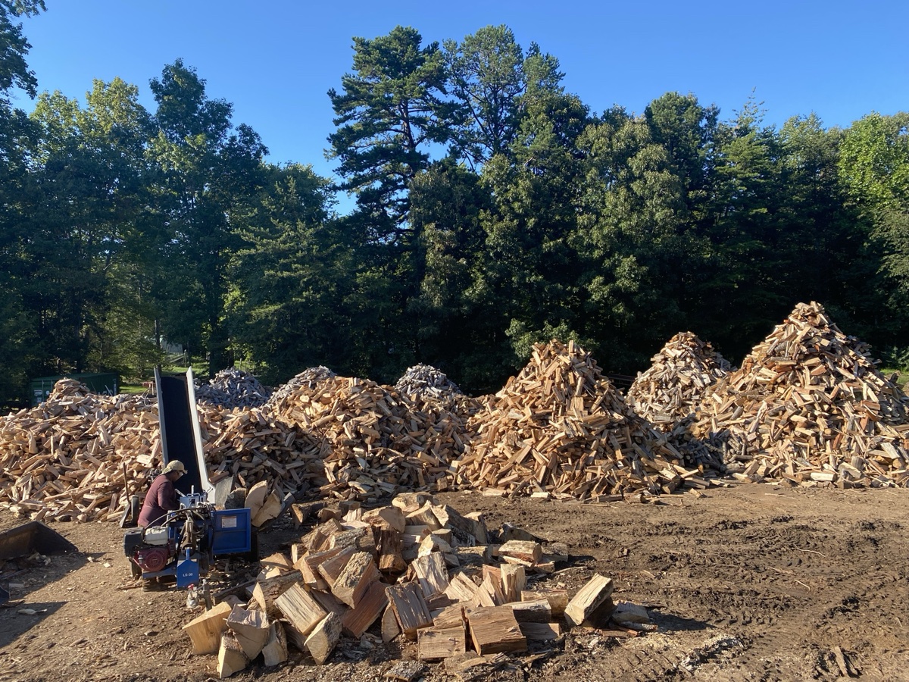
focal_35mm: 26
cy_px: 341
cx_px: 454
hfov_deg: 67.3
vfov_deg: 53.1
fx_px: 683
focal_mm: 4.25
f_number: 1.8
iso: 32
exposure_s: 1/981
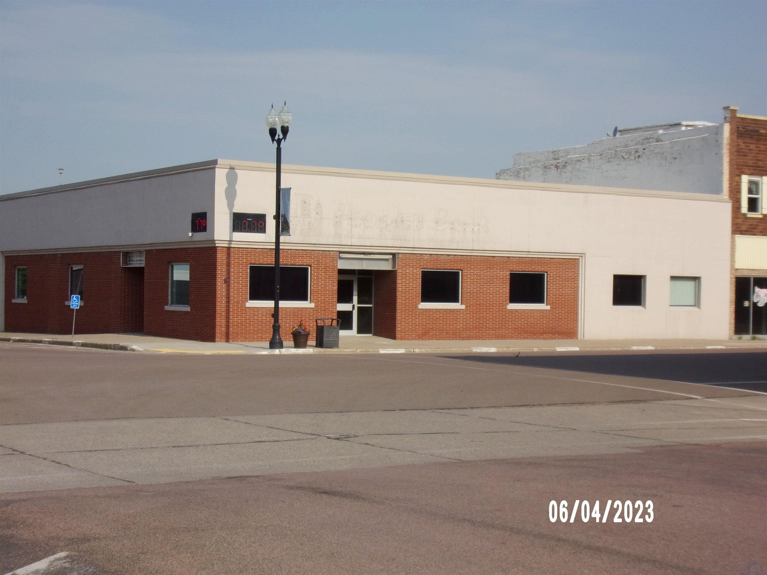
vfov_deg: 27.0
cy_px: 288
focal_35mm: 54
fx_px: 1196
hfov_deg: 35.5
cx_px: 384
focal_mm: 9.8
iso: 80
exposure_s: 1/1100
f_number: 4.3
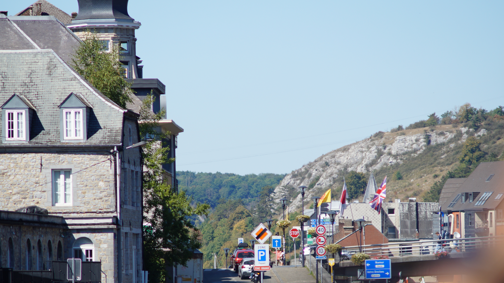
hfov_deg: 6.5
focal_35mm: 330
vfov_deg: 3.7
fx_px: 4410
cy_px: 165
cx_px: 252
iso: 100
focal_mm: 210
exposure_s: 1/500
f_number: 5.6
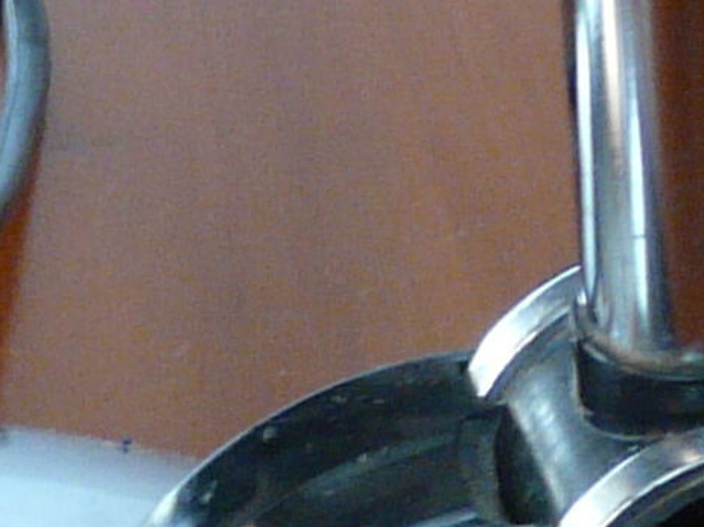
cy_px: 1049
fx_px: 4270
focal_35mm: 210
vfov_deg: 6.8
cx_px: 68
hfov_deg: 9.4
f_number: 2.8
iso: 200
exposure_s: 1/20
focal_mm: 4.9
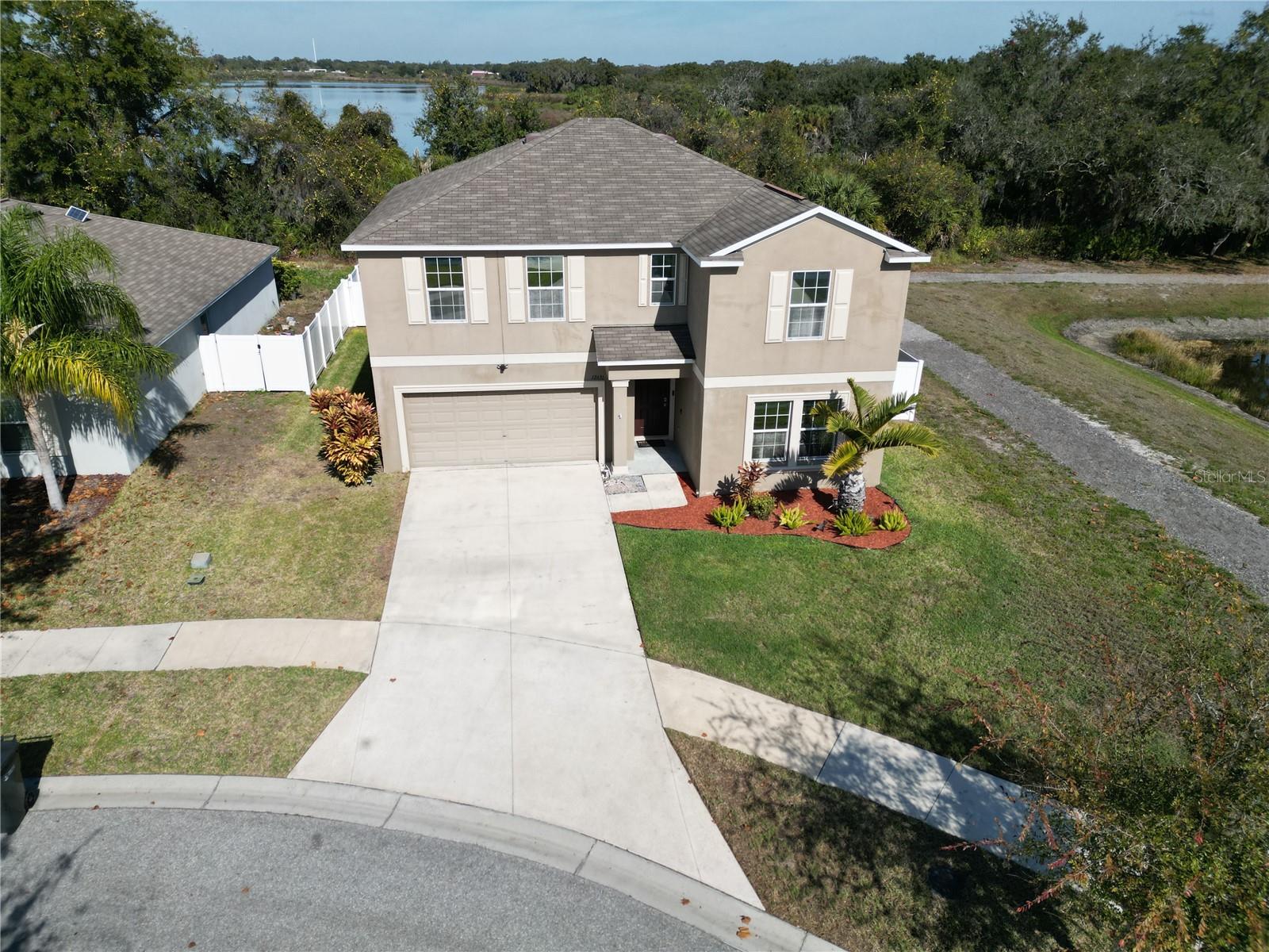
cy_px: 476
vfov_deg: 56.8
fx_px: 880
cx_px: 634
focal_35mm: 24
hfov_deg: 71.6
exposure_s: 1/5000
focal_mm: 6.72
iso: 200
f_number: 1.7
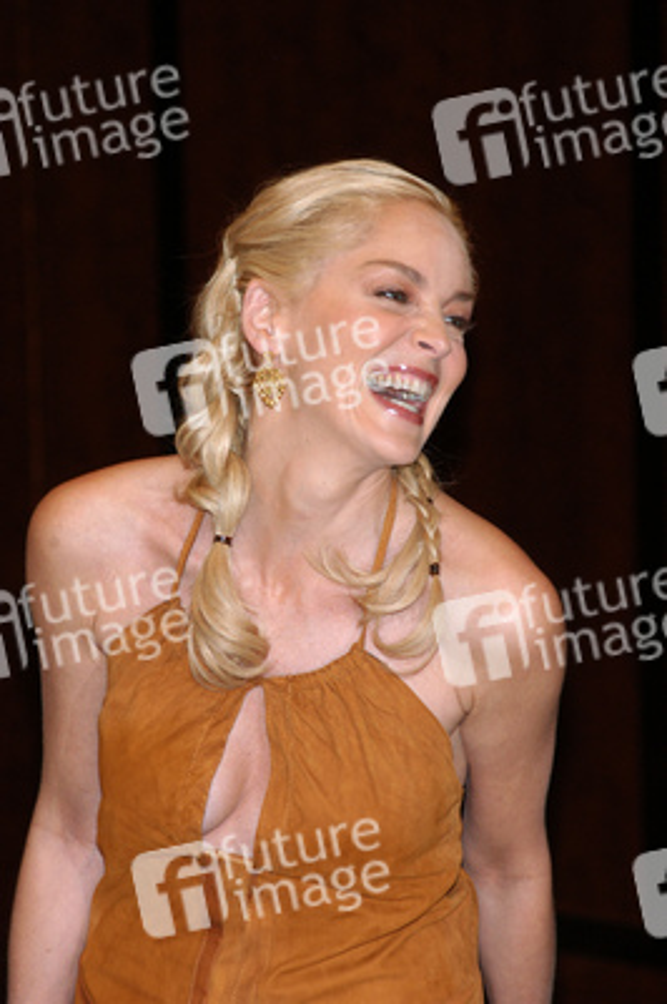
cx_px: 334
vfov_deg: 7.4
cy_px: 502
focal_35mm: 278
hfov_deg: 4.9
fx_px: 7725
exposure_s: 1/125
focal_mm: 185
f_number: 3.5
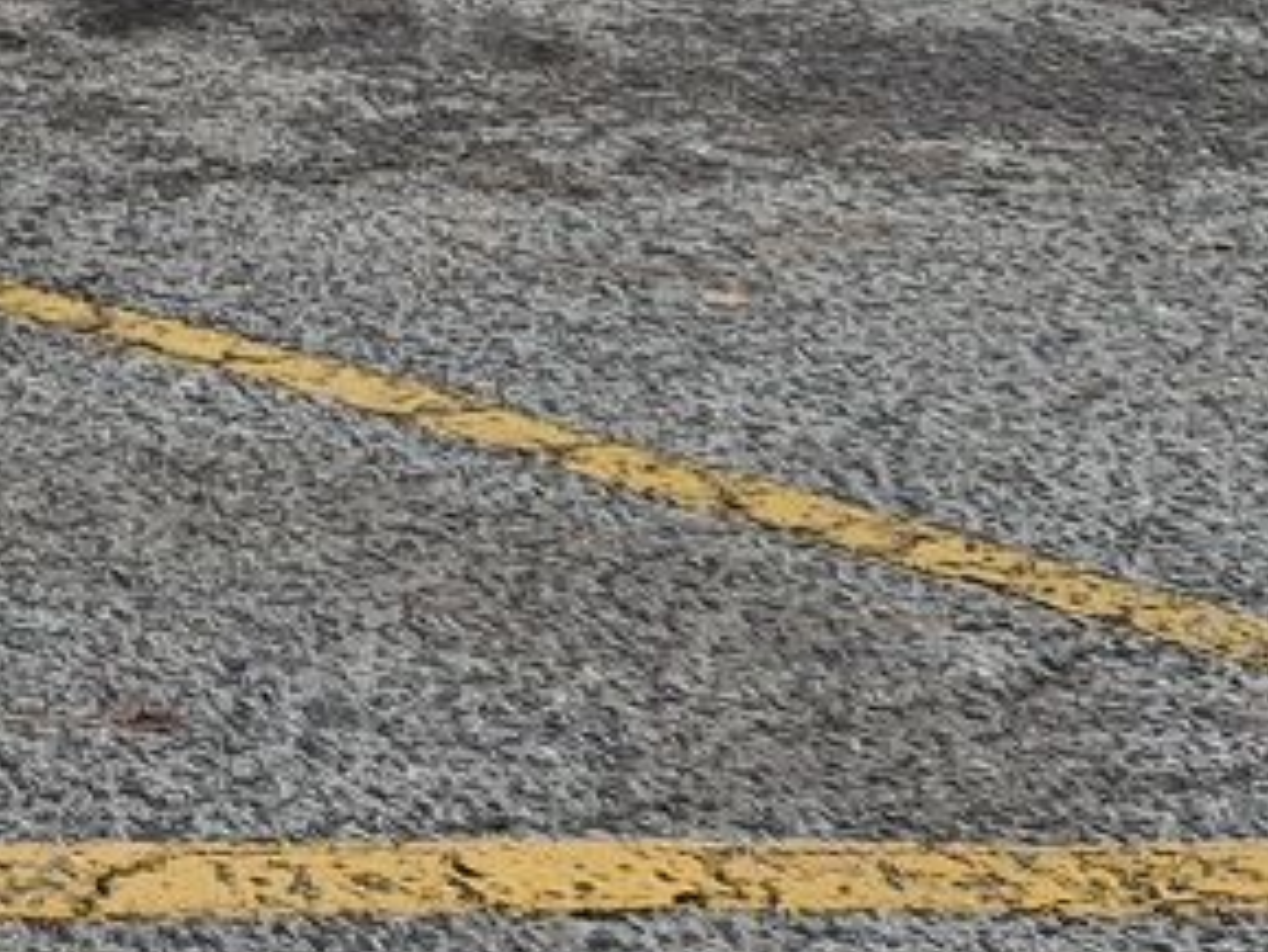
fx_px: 5827
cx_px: -1952
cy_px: -1360
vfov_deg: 8.5
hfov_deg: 10.4
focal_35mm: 159
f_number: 1.8
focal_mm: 5.4
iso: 25
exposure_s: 1/1012
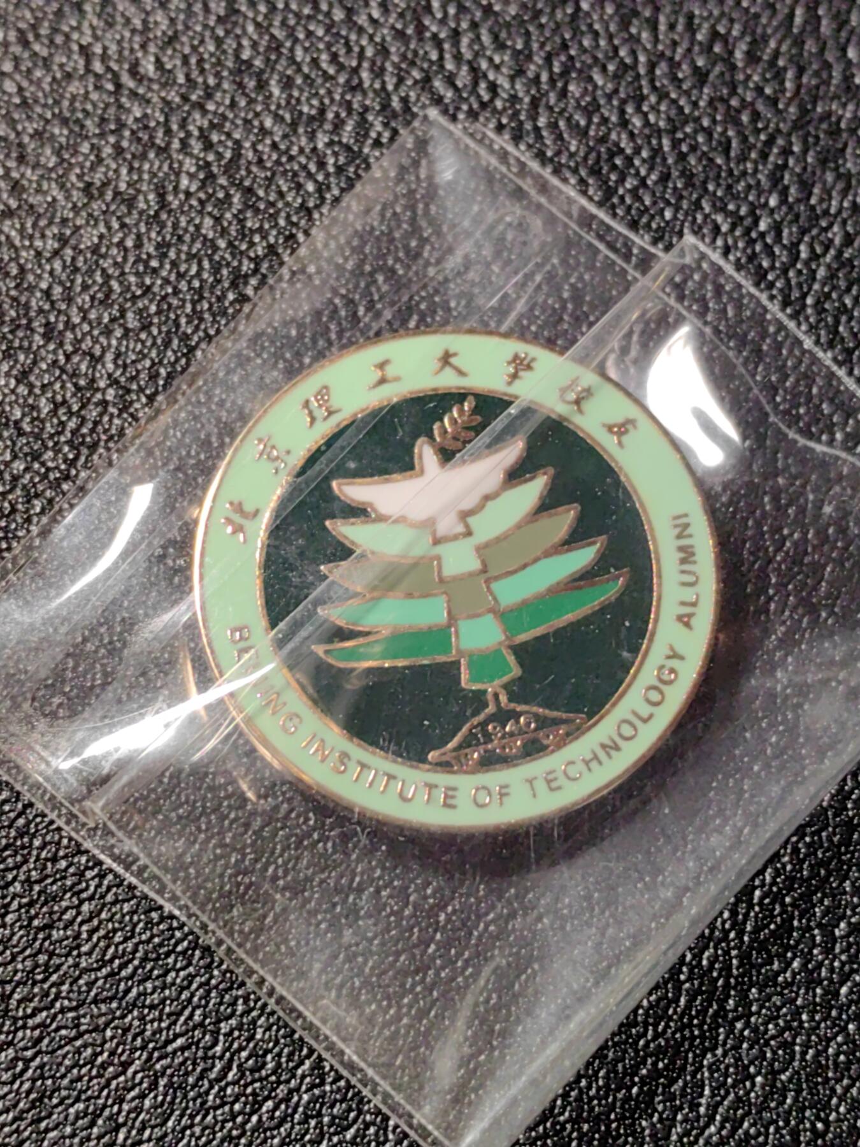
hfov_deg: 20.2
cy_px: 574
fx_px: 2418
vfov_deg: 26.7
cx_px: 430
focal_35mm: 73
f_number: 2
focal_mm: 5.75
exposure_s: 1/100
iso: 80
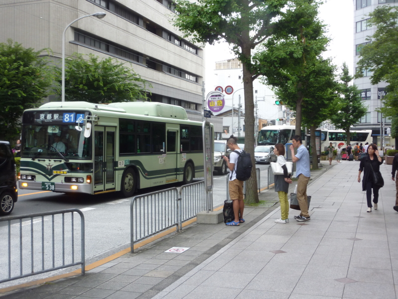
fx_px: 483
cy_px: 150
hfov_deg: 44.8
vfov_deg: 34.3
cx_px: 199
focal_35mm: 42
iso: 125
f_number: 3.7
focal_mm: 6.9
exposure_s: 1/30
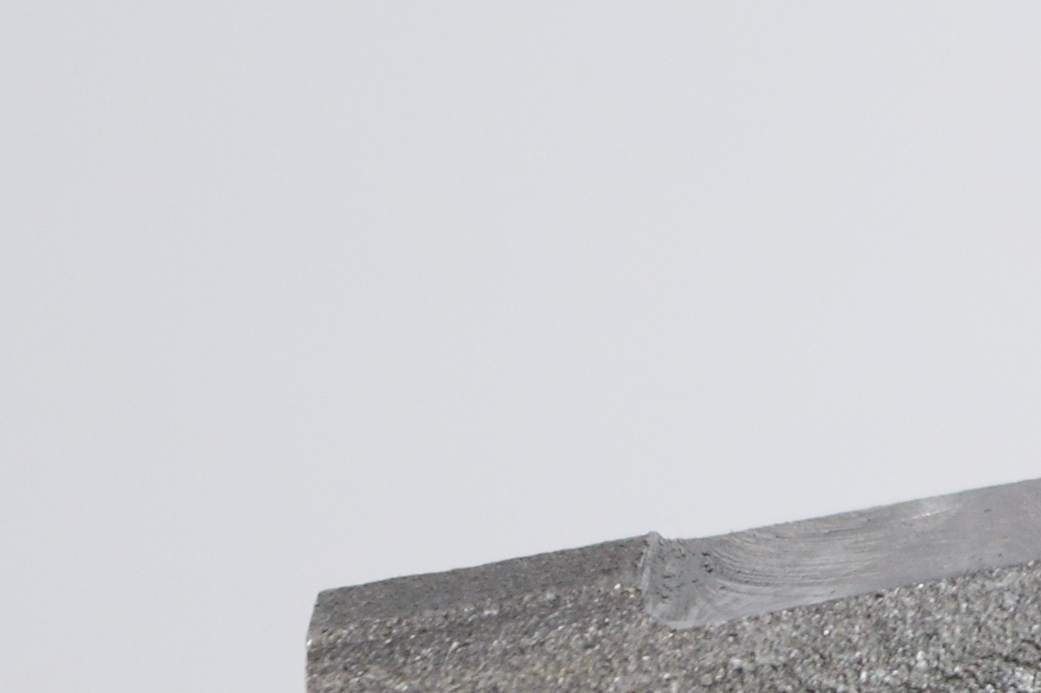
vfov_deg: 3.3
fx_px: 12070
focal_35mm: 418
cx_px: 2287
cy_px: 268
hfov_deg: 4.8
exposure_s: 1/125
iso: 400
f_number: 5.6
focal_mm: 55
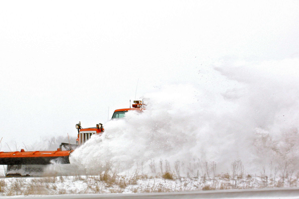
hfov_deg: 12.0
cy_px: 124
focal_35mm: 172
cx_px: 117
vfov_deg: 8.0
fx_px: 1427
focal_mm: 90
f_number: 7.1
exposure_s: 1/400
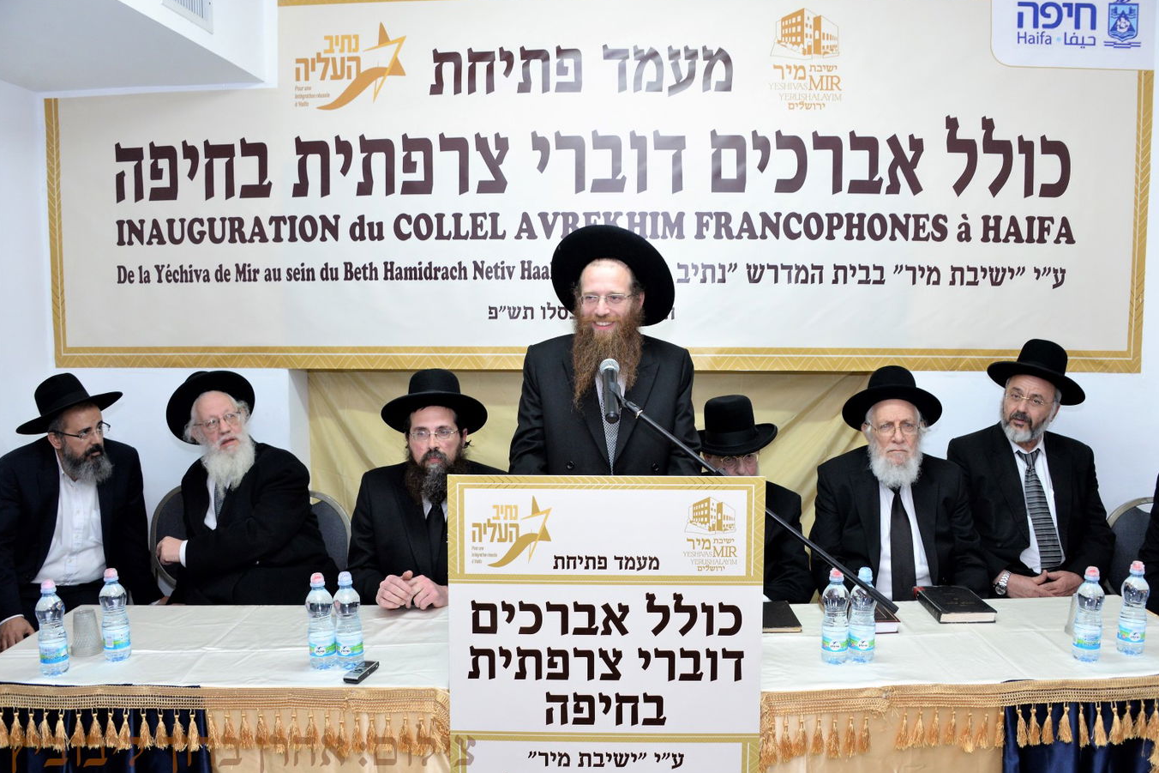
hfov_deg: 63.7
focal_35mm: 29
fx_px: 933
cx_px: 595
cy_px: 388
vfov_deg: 45.0
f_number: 5.6
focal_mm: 28
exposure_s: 1/60
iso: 2000
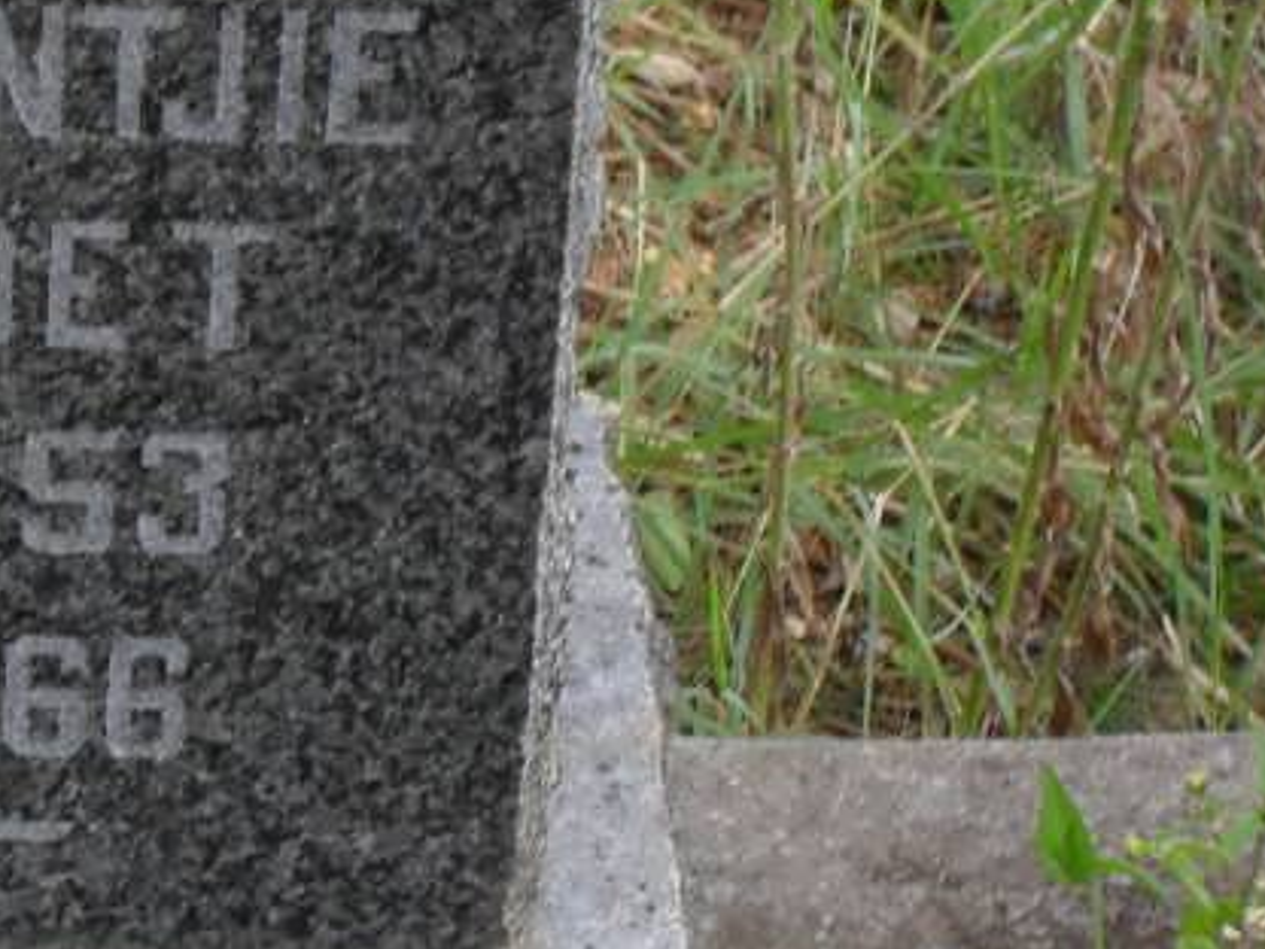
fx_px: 11073
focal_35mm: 303
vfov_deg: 4.9
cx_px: -377
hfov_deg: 6.5
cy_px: 596
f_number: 5.8
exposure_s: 1/60
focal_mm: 18.9
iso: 100
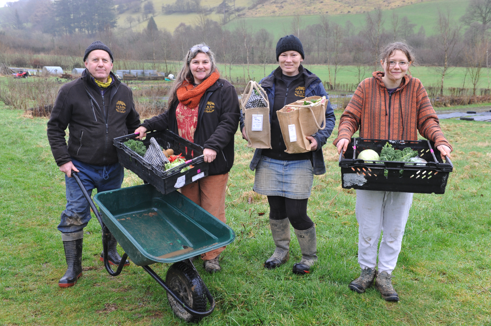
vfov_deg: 36.8
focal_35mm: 36
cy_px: 163
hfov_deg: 53.2
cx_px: 246
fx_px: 491
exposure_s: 1/100
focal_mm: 36
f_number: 5.6
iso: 1000
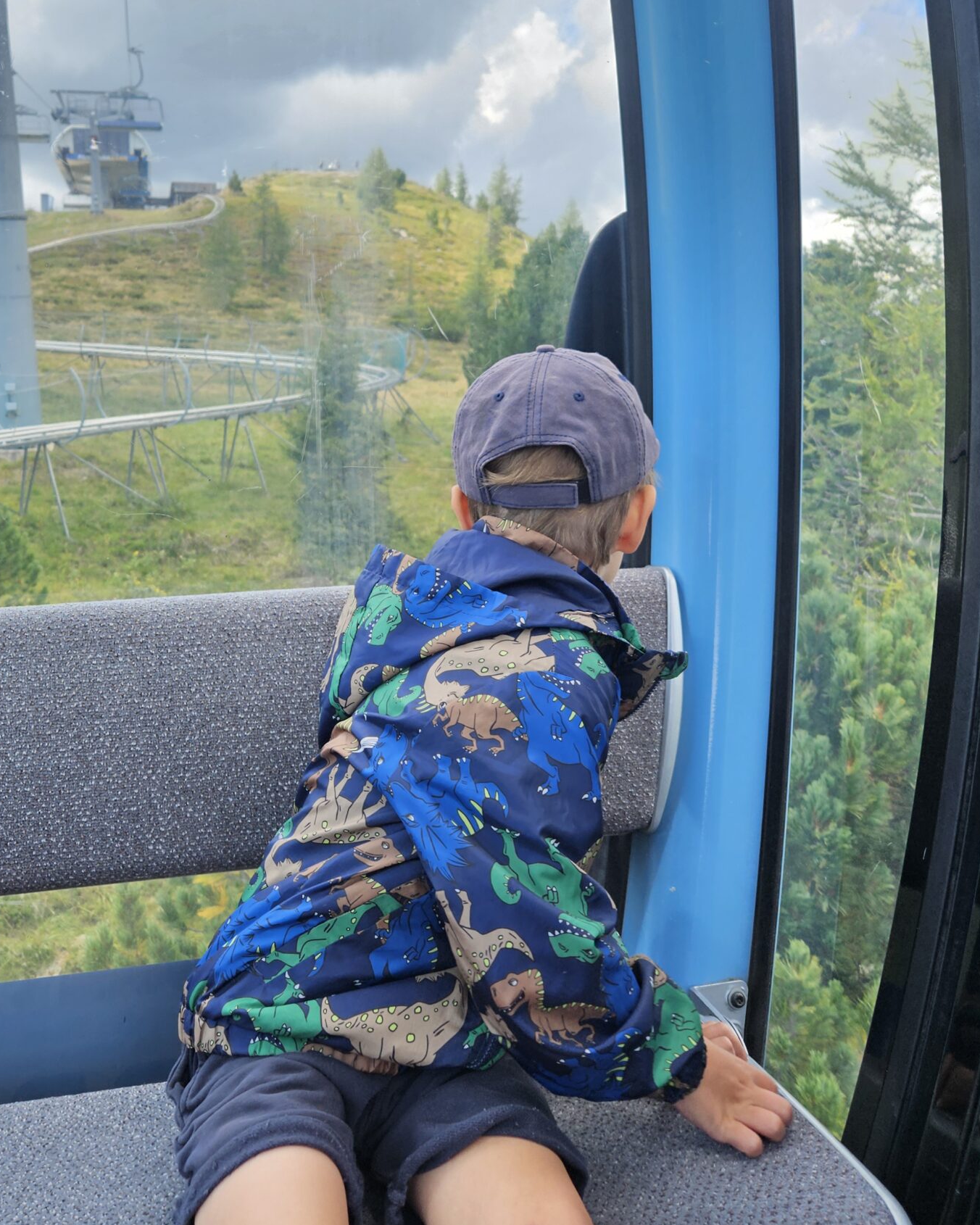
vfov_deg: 52.5
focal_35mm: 34
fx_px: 1233
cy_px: 487
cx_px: 375
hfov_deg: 43.1
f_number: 1.8
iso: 25
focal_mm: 5.4
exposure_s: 1/234
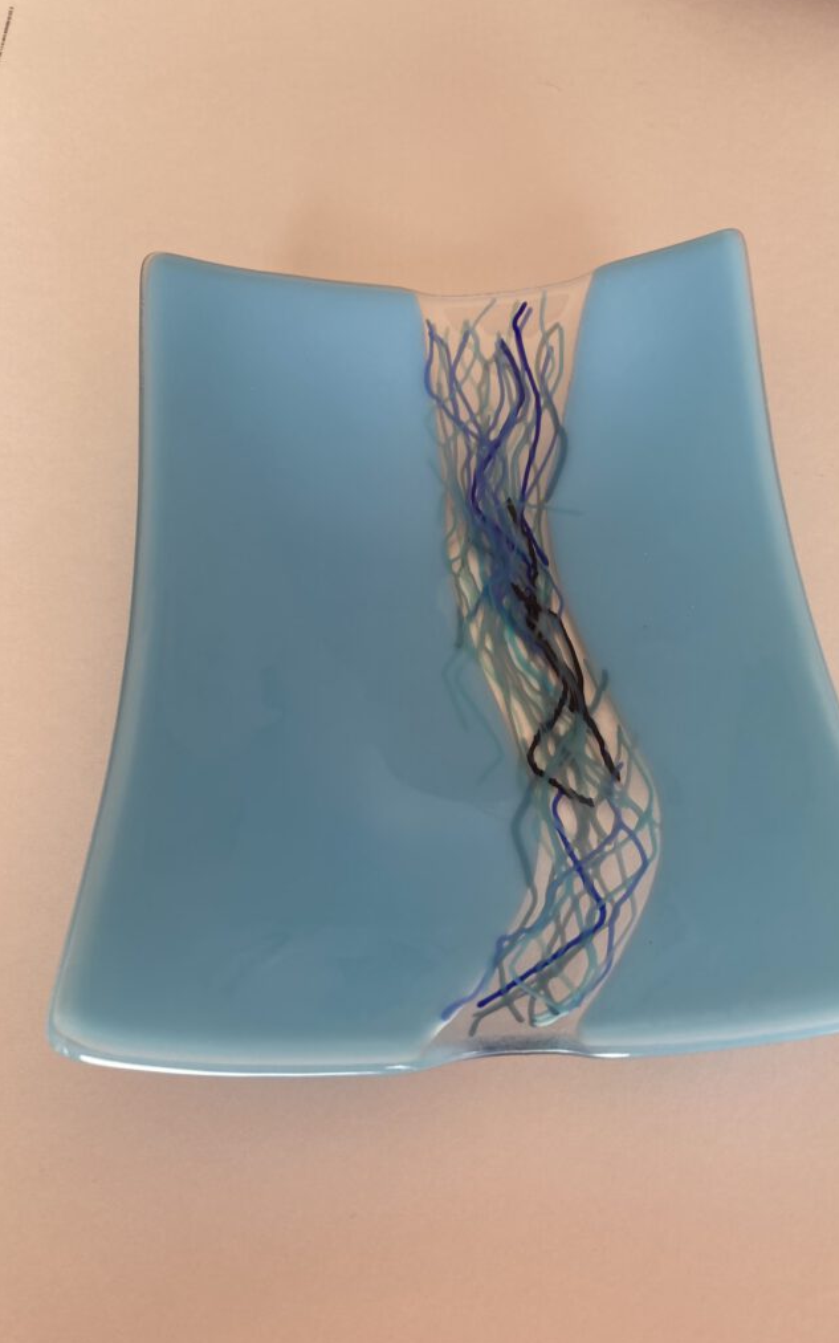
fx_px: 1098
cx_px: 484
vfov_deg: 62.9
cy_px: 670
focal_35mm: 30
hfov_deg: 41.7
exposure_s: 1/121
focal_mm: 3.99
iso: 20
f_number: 1.8
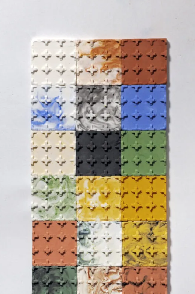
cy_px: 176
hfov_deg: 6.7
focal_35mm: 205
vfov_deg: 10.1
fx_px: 1668
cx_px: 99
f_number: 5.6
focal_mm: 105
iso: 320
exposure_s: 1/6
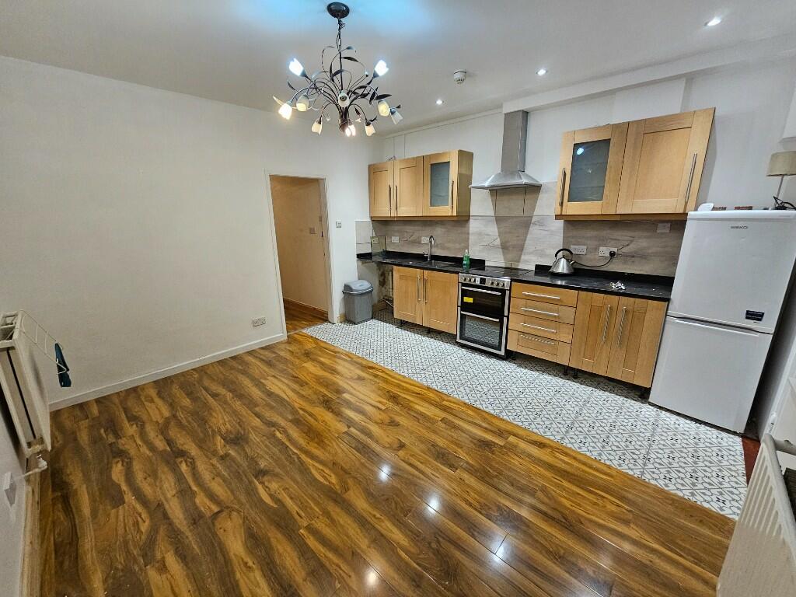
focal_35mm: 13
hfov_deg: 106.2
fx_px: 299
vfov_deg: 89.9
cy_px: 298
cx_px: 398
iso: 400
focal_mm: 2.2
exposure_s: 1/50
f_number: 2.2
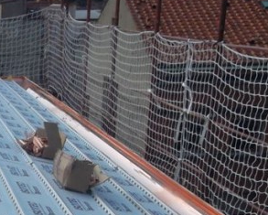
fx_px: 730
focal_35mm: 92
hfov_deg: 18.6
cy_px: 250
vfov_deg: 16.1
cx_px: -126
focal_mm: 4.9
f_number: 8.9
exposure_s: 1/180
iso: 80
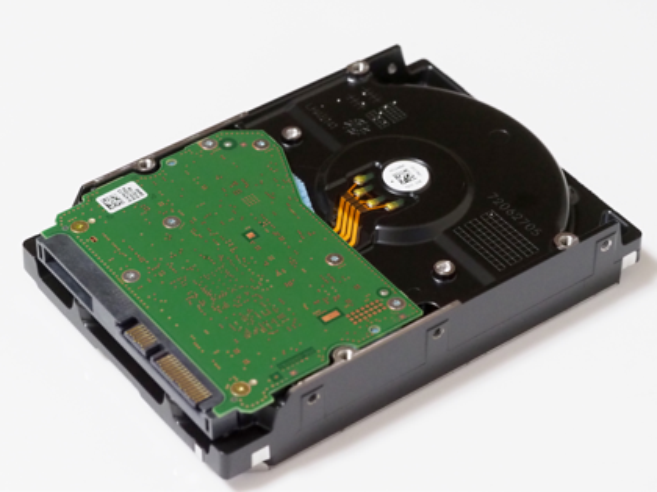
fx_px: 2278
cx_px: 328
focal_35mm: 120
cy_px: 246
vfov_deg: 12.3
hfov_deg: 16.4
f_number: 5.6
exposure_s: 1/60
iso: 6400
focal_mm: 60
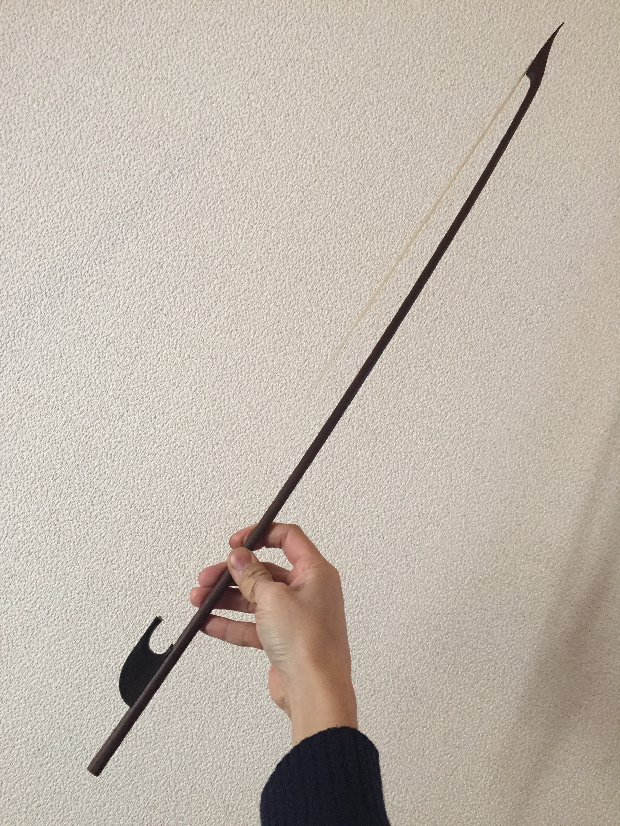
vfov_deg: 61.7
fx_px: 693
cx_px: 310
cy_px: 413
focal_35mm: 29
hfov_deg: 48.2
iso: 160
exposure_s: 1/30
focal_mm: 4.15
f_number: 2.2
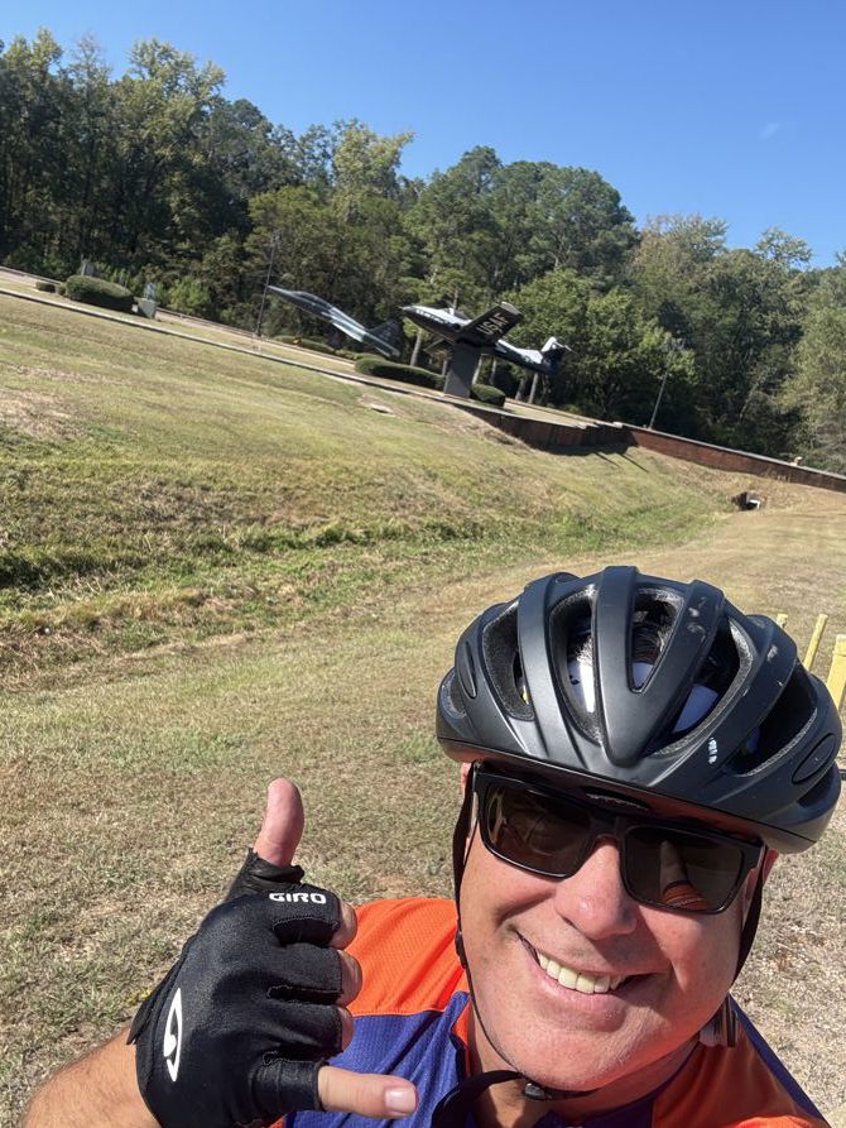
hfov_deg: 46.8
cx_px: 423
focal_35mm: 30
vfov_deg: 60.0
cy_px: 564
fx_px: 977
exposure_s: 1/818
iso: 25
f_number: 1.9
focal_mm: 2.69
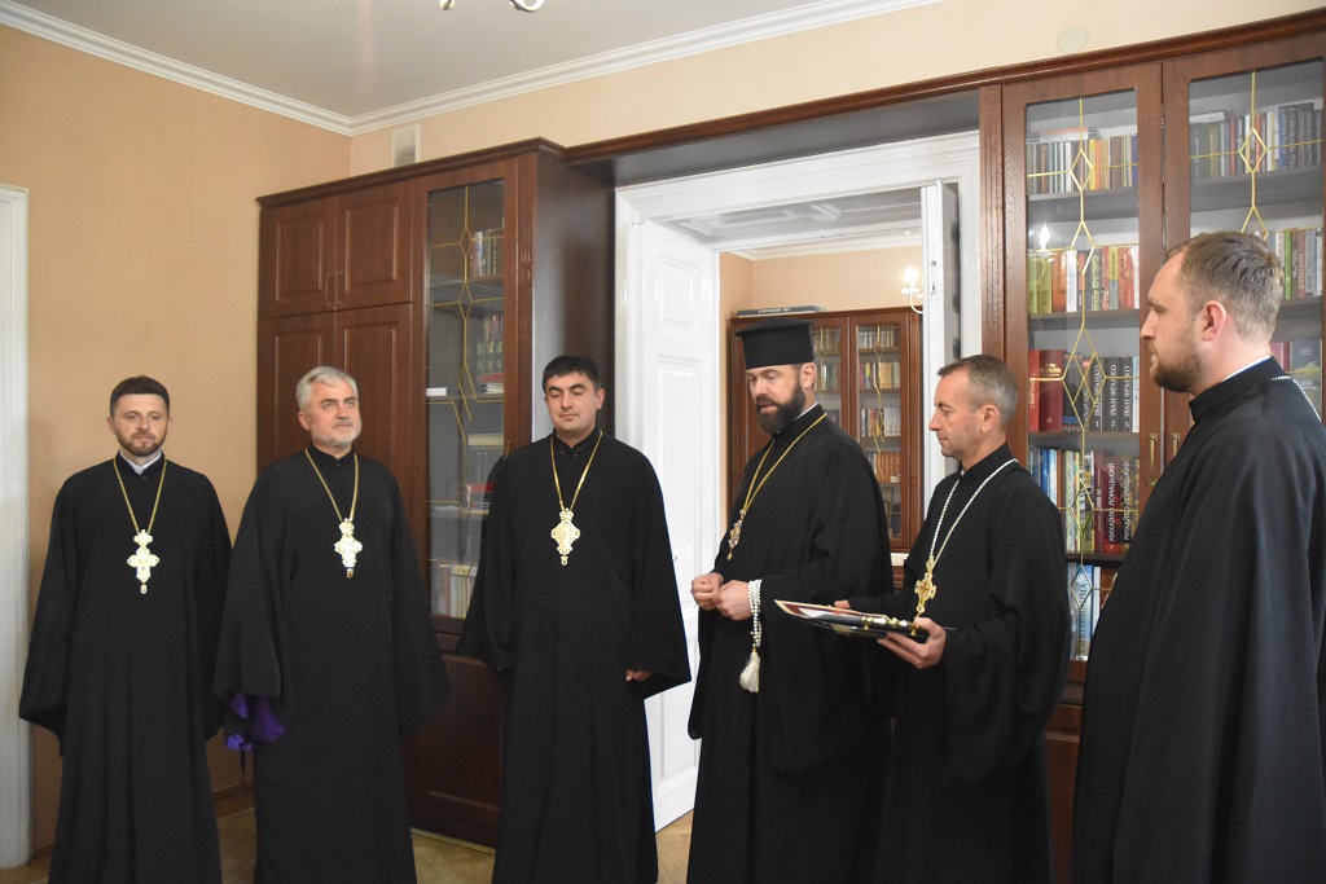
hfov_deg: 67.4
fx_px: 995
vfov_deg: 47.9
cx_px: 663
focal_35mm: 27
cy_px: 442
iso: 3600
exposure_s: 1/125
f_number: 3.5
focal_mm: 18
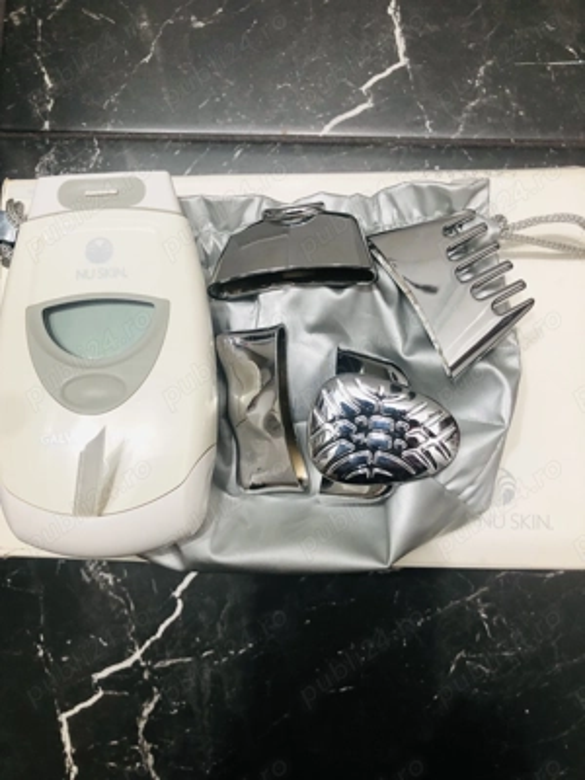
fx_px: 631
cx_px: 292
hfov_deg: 49.7
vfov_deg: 63.4
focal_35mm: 28
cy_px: 390
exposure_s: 1/17
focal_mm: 4
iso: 64
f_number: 1.8
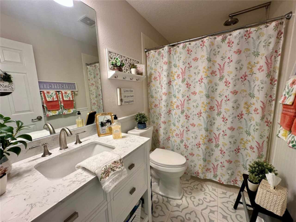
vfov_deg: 85.7
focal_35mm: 14
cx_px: 148
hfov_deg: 102.1
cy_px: 111
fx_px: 120
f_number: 2.2
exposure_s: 1/120
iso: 160
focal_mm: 2.22
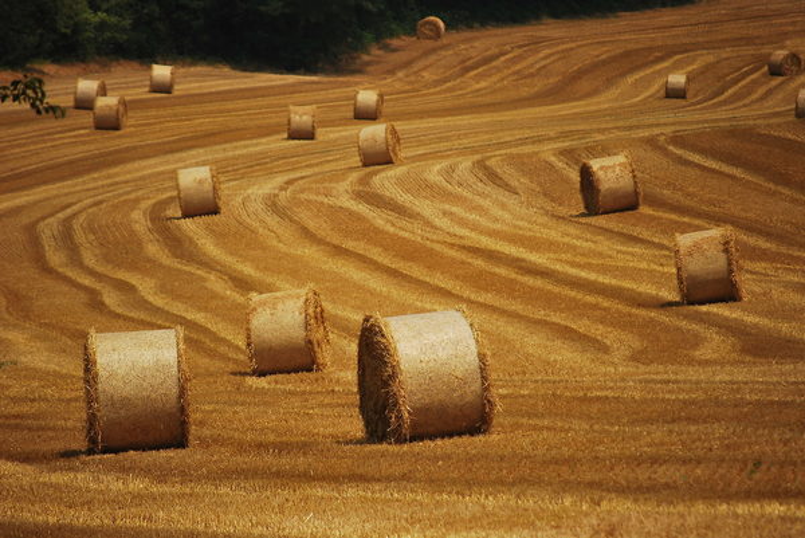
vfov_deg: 4.6
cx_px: 402
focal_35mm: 300
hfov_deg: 6.9
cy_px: 269
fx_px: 6713
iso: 100
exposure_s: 1/1000
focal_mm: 200
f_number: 5.6
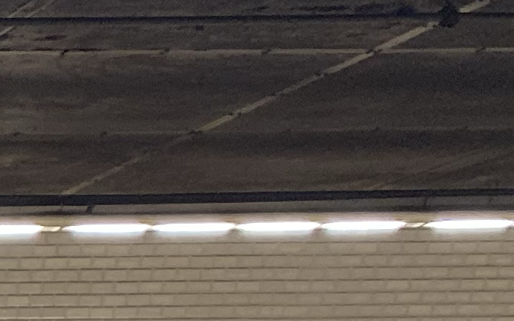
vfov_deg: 7.7
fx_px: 2270
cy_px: 654
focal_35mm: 162
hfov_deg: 10.2
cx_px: -913
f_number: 1.8
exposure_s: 1/50
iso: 160
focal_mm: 4.25
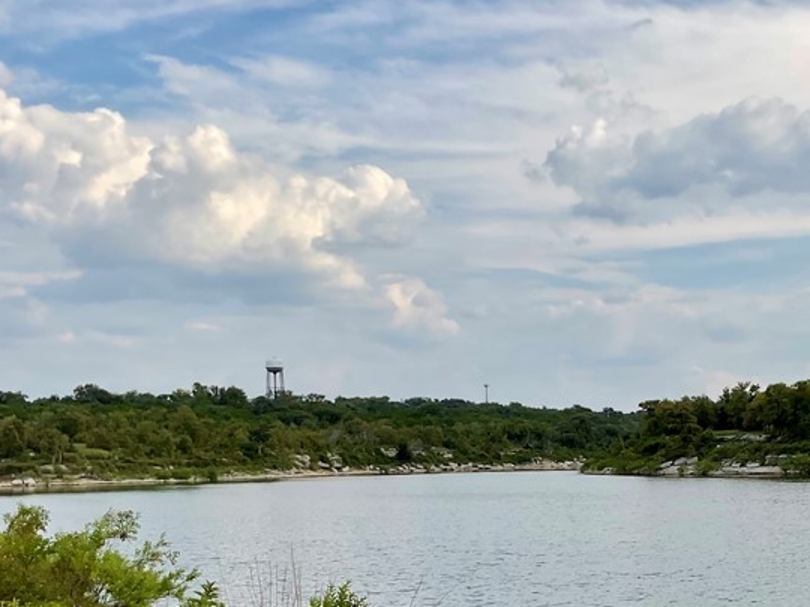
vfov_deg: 25.9
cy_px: 517
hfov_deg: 34.0
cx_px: 630
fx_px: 1287
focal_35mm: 55
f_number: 1.8
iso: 16
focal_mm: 3
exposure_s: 1/1786
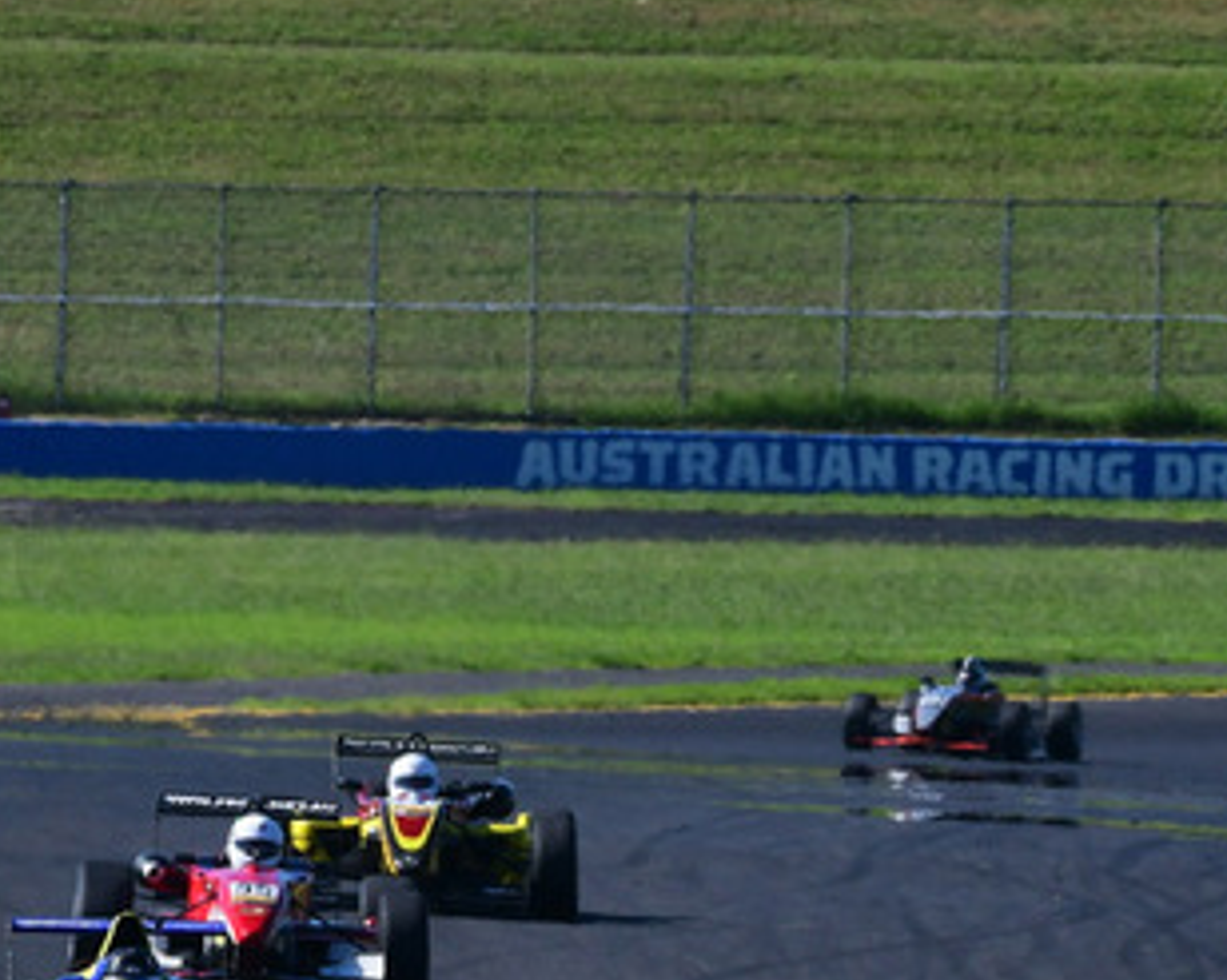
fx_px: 42497
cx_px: 267
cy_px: 872
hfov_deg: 1.7
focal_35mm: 1171
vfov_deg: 1.3
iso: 500
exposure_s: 1/640
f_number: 13
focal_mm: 320
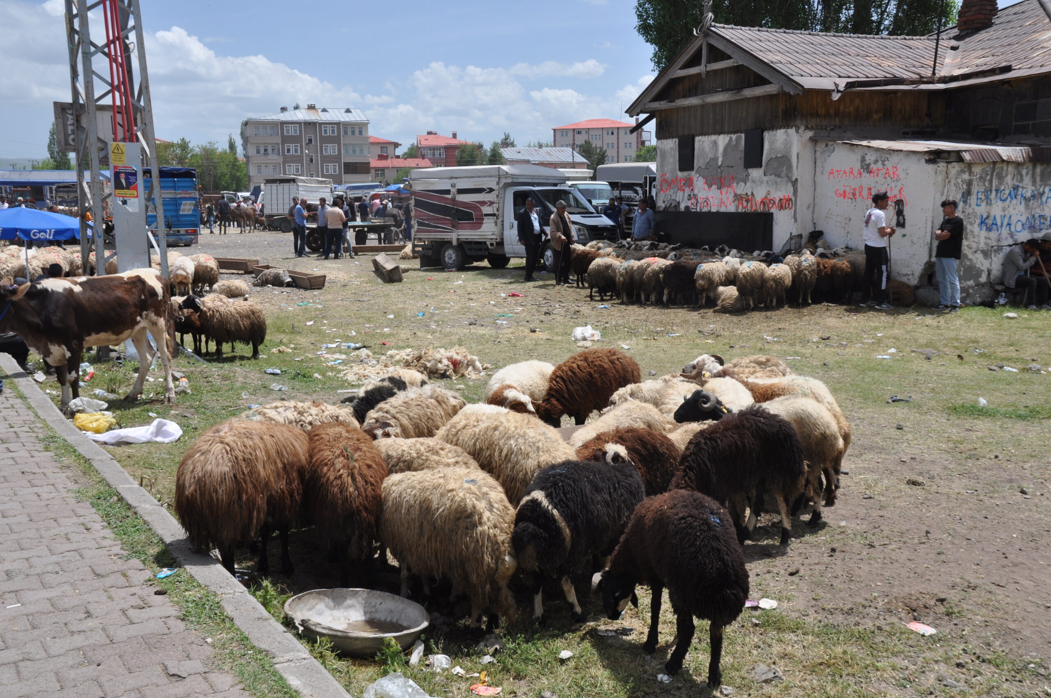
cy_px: 349
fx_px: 1093
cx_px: 526
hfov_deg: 51.3
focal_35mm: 38
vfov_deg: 35.4
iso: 400
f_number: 11
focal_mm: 25
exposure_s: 1/500
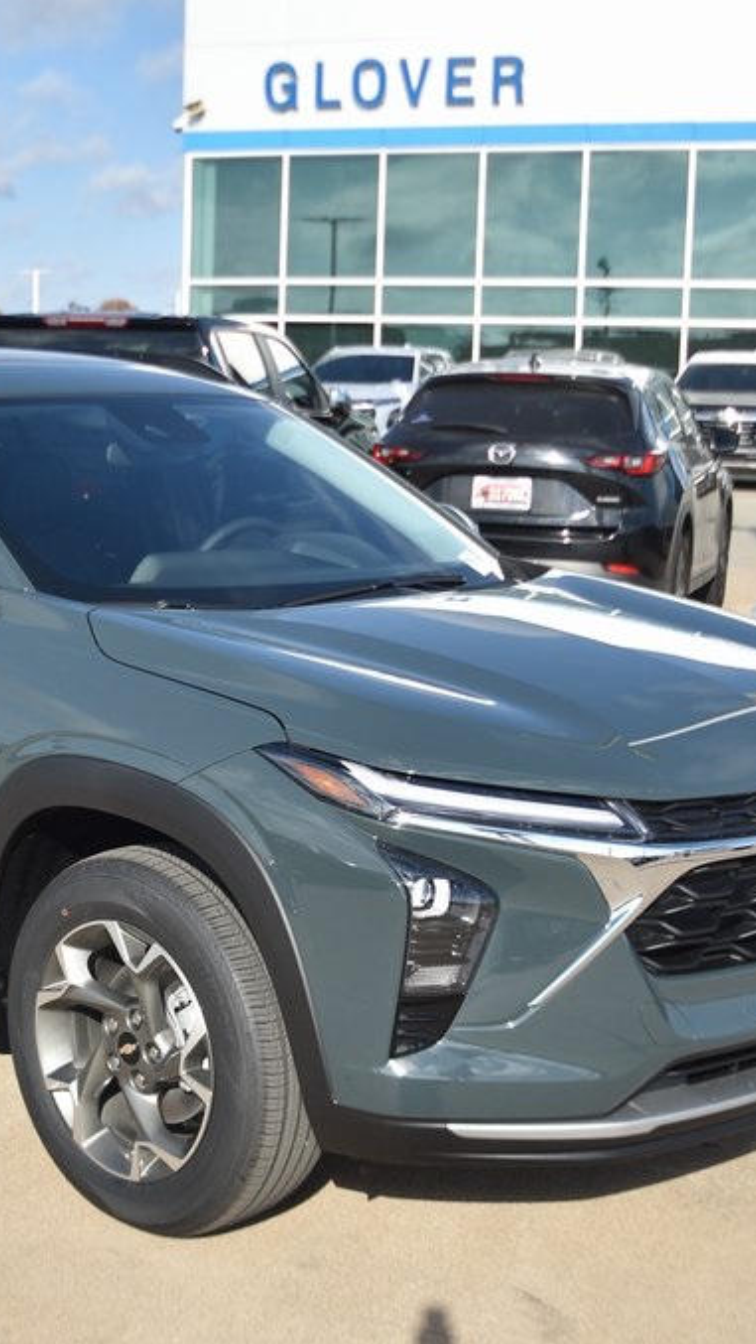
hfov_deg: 20.9
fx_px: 2031
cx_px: 197
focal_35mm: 57
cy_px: 675
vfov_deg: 36.6
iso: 100
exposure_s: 1/640
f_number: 4.5
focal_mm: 24
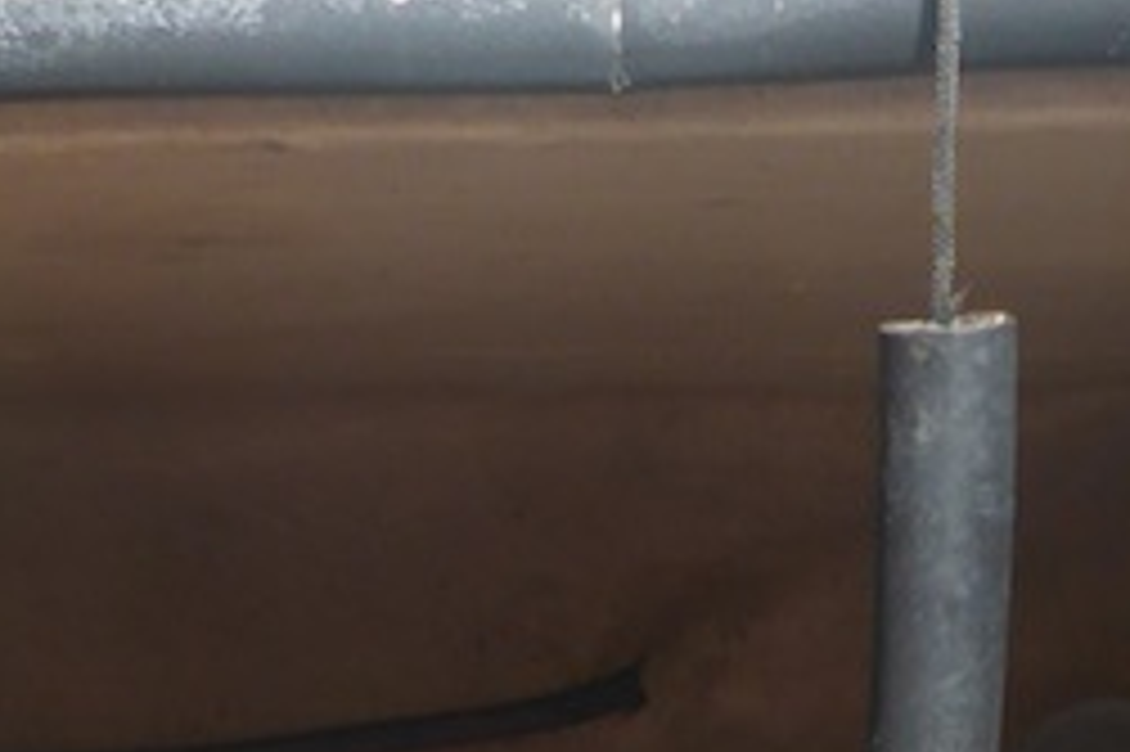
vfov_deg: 9.6
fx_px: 3890
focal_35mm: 124
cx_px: 783
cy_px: 1875
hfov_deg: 16.5
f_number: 3.3
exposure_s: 1/250
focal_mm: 4.9
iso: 100
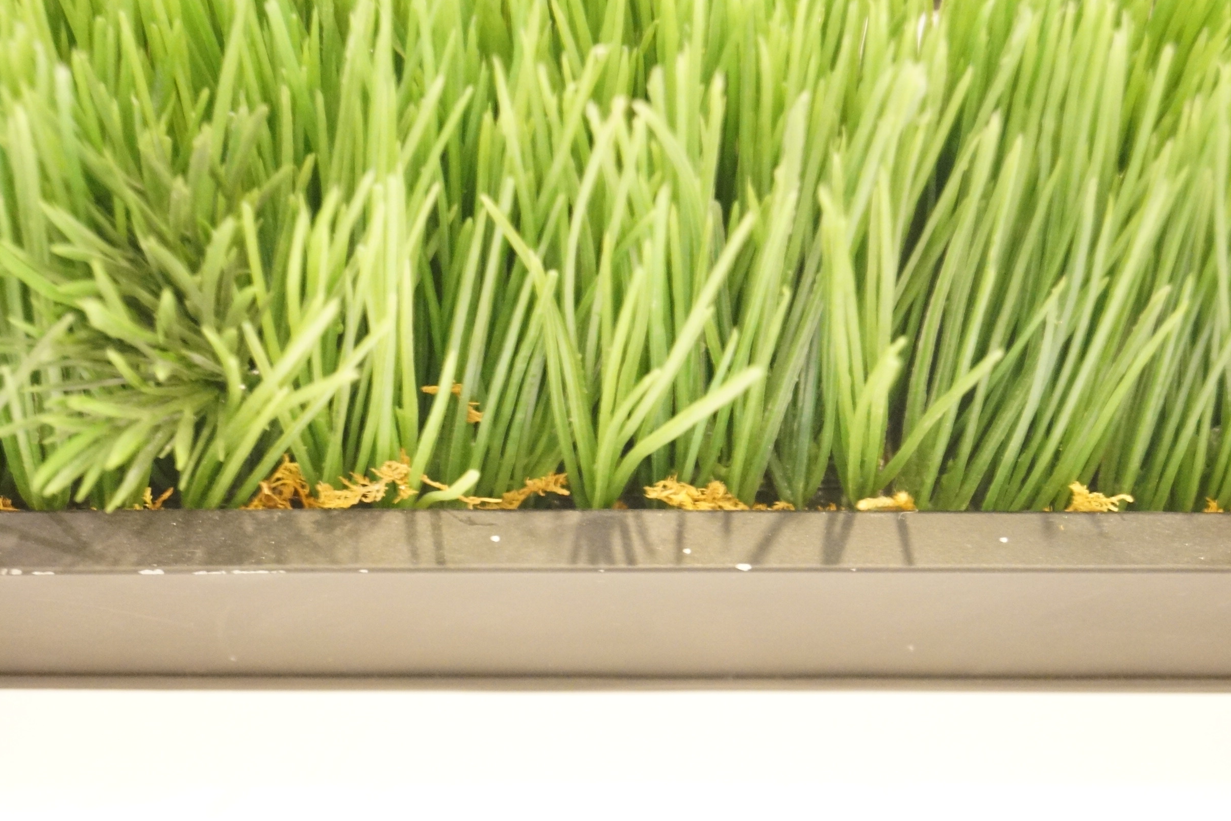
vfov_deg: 17.9
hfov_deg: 26.7
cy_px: 409
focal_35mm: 76
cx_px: 623
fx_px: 2599
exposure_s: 1/8
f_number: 5.6
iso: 3200
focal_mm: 50
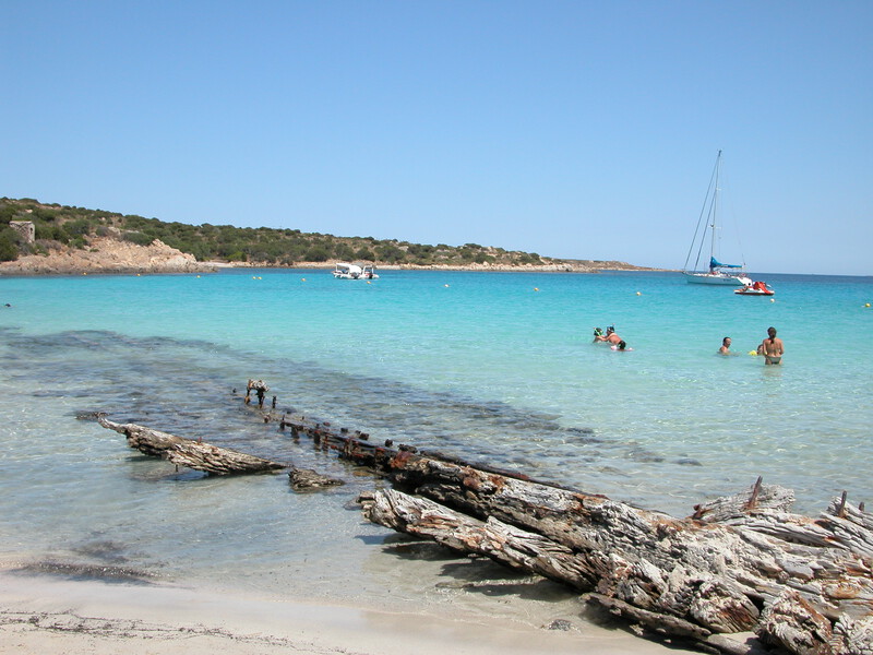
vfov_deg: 41.8
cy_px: 328
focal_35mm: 34
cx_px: 436
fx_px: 857
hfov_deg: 54.0
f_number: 6.3
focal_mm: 8.9
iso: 100
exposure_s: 1/381
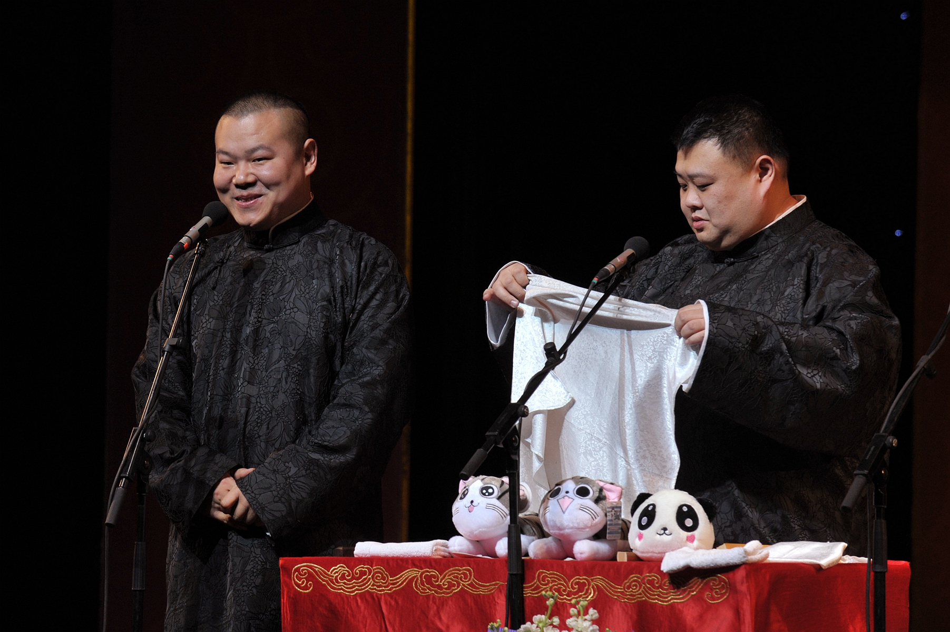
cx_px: 475
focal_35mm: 200
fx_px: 5275
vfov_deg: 6.9
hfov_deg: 10.3
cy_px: 316
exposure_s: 1/800
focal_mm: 200
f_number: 6.3
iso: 1000
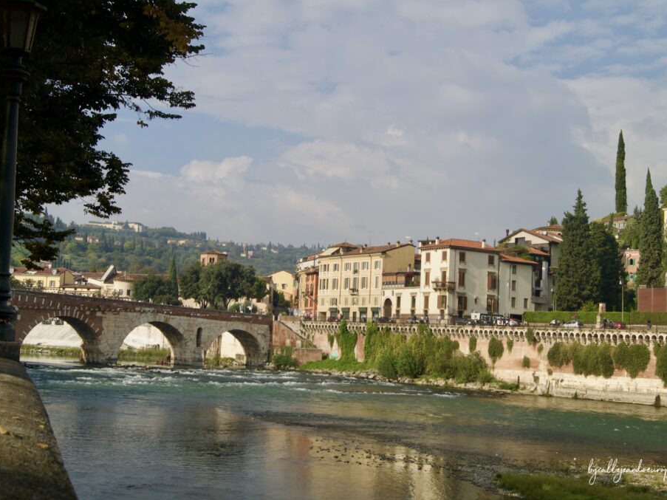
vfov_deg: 29.7
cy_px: 250
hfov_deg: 38.9
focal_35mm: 49
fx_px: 944
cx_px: 349
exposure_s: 1/100
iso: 100
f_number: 10
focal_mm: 30
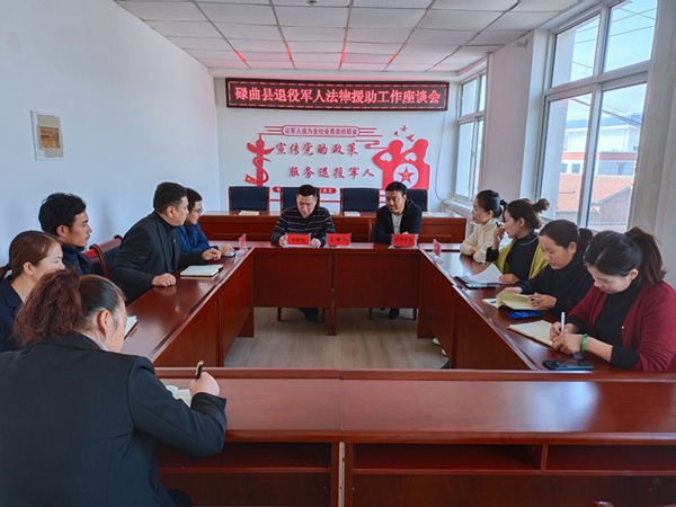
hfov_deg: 76.4
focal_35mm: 22
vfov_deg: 61.1
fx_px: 430
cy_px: 254
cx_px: 338
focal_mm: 4.71
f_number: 1.79
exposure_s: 1/100
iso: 93
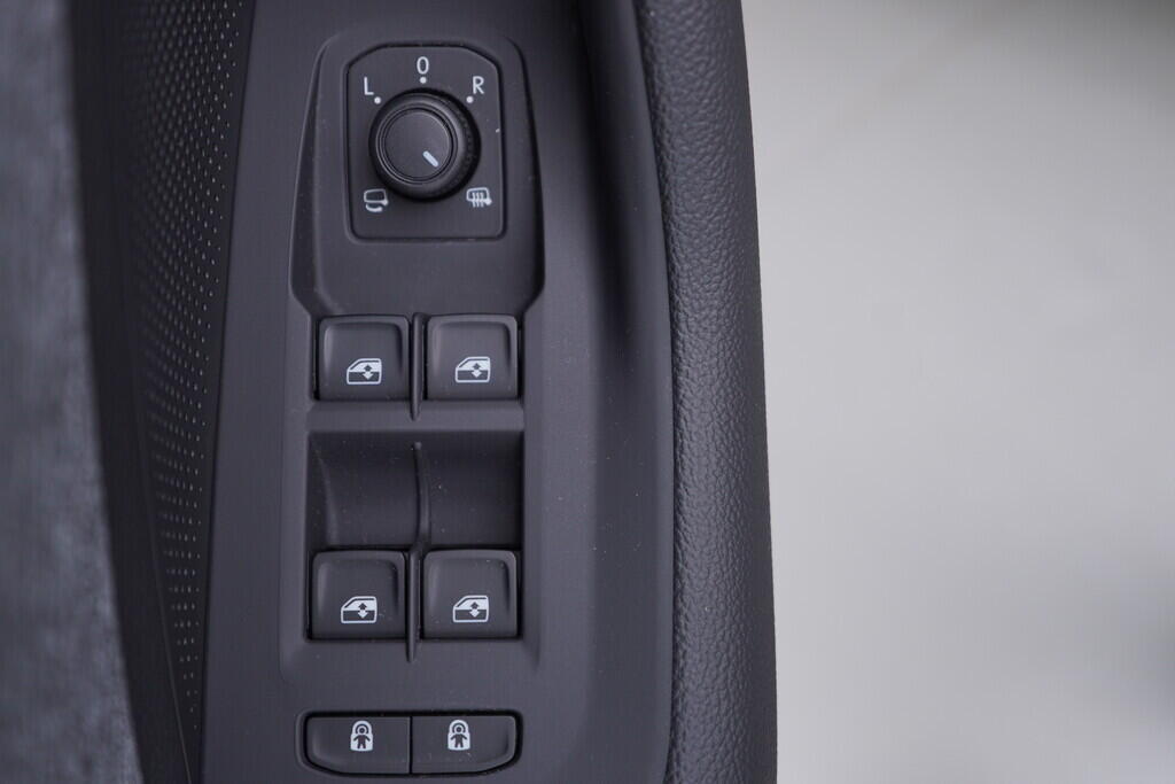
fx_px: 1175
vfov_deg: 36.9
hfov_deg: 53.1
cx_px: 588
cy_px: 392
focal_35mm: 36
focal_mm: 24
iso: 125
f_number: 3.2
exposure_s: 1/50
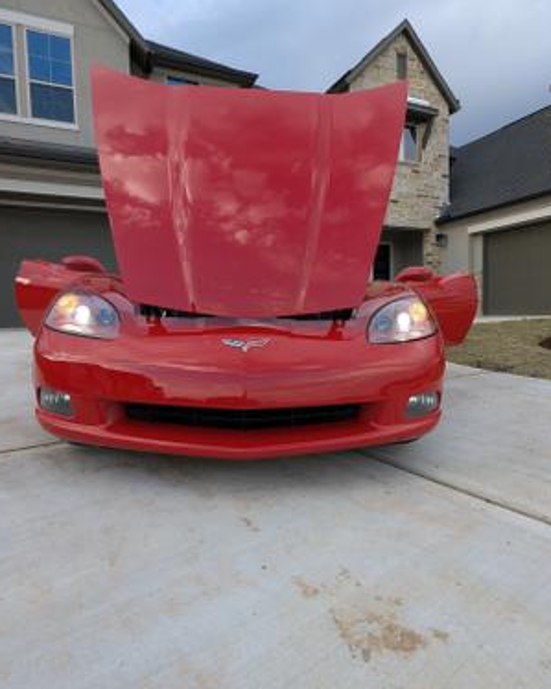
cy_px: 344
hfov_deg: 65.4
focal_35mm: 21
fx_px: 428
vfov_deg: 77.6
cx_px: 297
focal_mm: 2.35
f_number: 2.2
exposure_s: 1/288
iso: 50
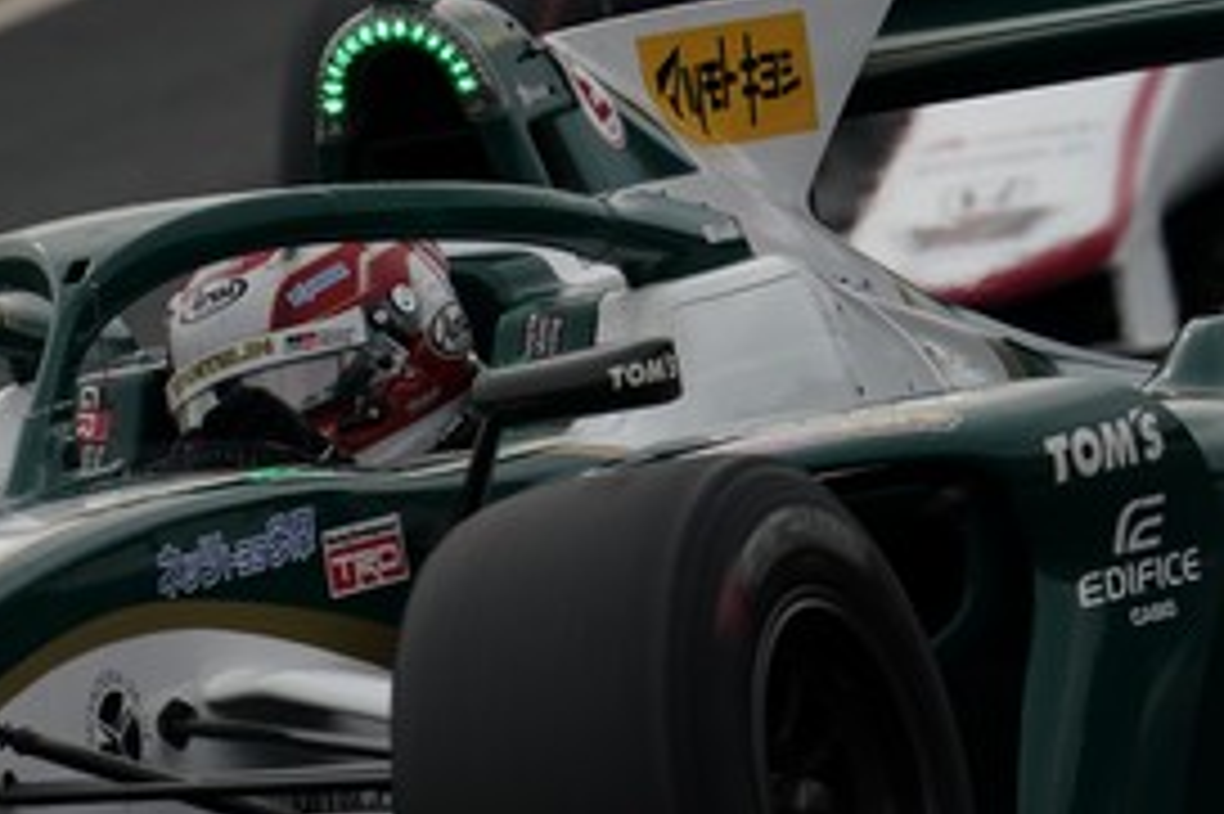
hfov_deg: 1.3
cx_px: 374
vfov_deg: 0.9
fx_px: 53991
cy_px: 495
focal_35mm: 1589
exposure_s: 1/800
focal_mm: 600
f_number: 8
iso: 250
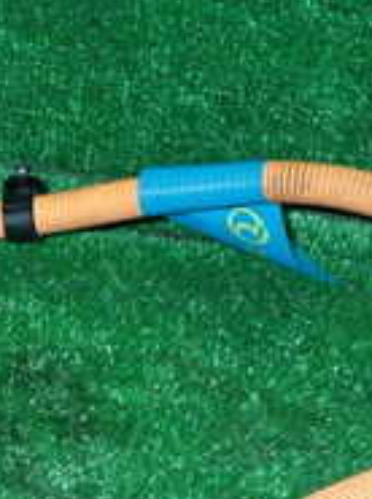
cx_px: 19
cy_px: 370
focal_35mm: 104
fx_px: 1495
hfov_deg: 14.0
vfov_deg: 18.8
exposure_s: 1/30
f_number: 7.1
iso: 640
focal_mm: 5.79
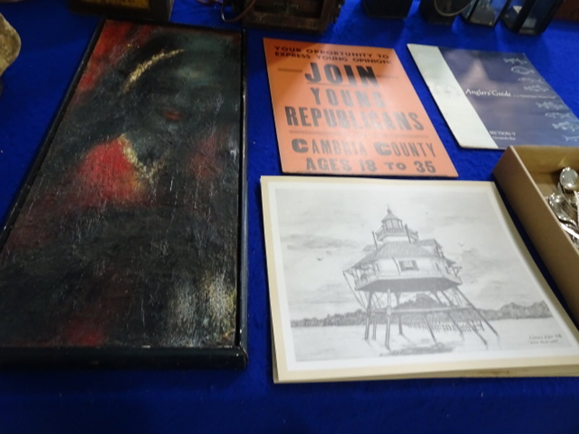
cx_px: 290
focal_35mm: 24
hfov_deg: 71.6
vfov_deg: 56.8
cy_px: 217
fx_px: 401
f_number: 3.5
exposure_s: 1/30
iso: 400
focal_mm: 4.1
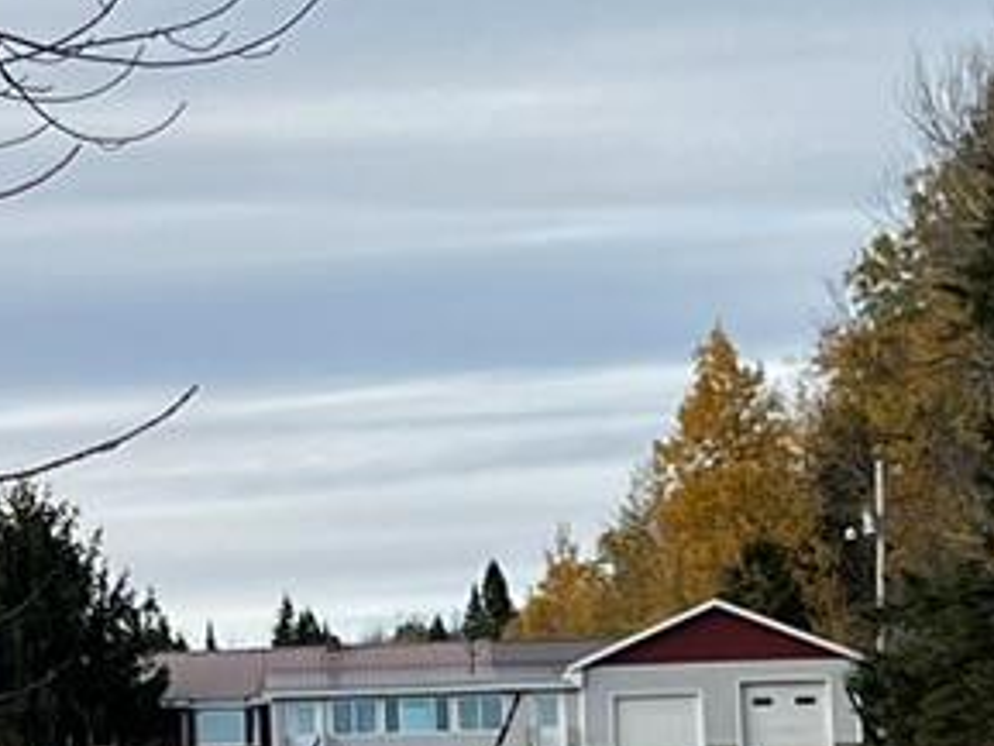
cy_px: 523
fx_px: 5286
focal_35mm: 184
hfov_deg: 10.6
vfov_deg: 8.1
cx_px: -31
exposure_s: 1/1068
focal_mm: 5.7
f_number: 1.5
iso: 50
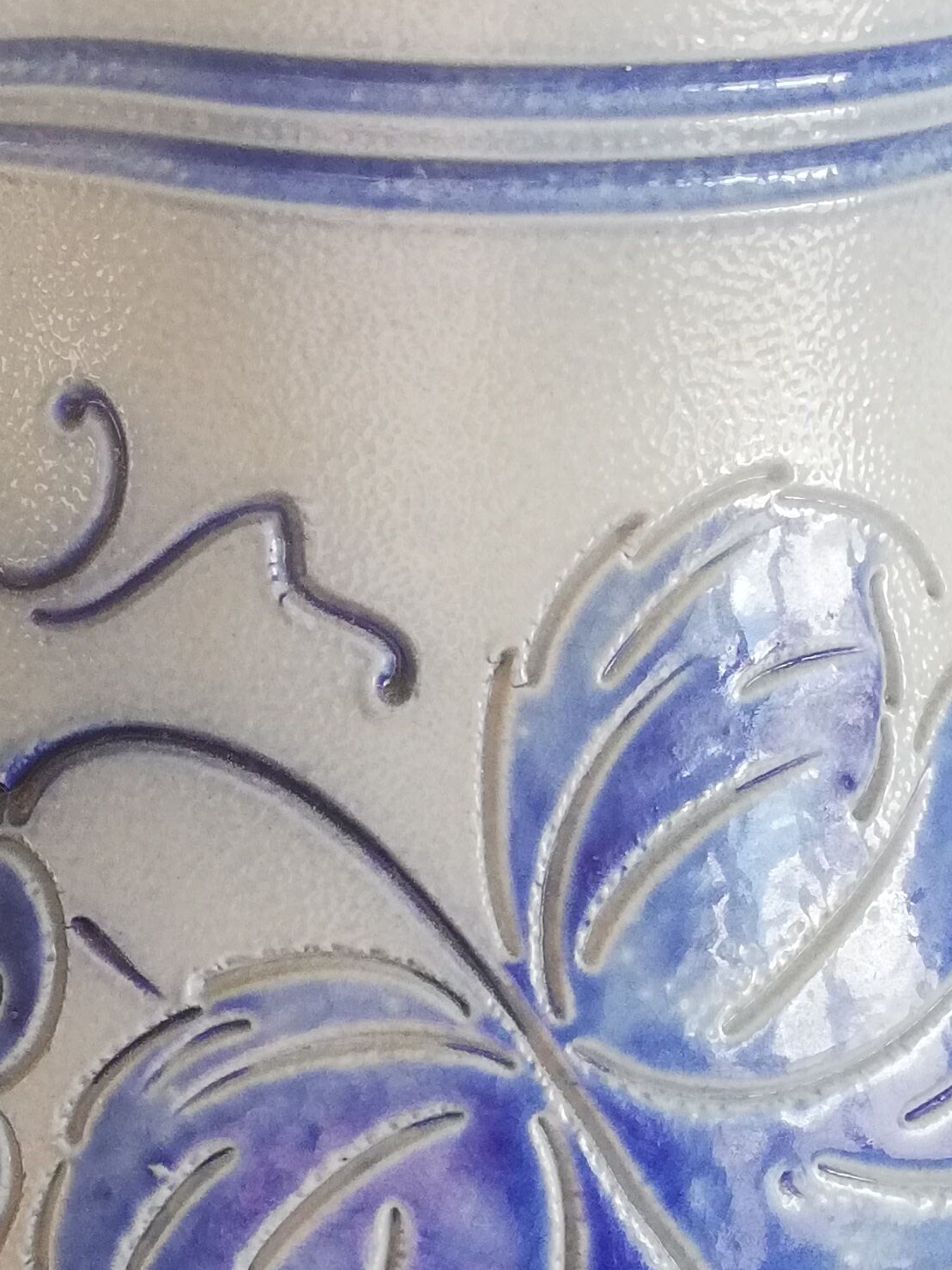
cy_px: 1061
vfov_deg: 23.7
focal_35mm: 81
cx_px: 440
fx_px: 2971
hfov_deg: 18.2
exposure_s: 1/60
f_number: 2.2
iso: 125
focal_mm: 3.81
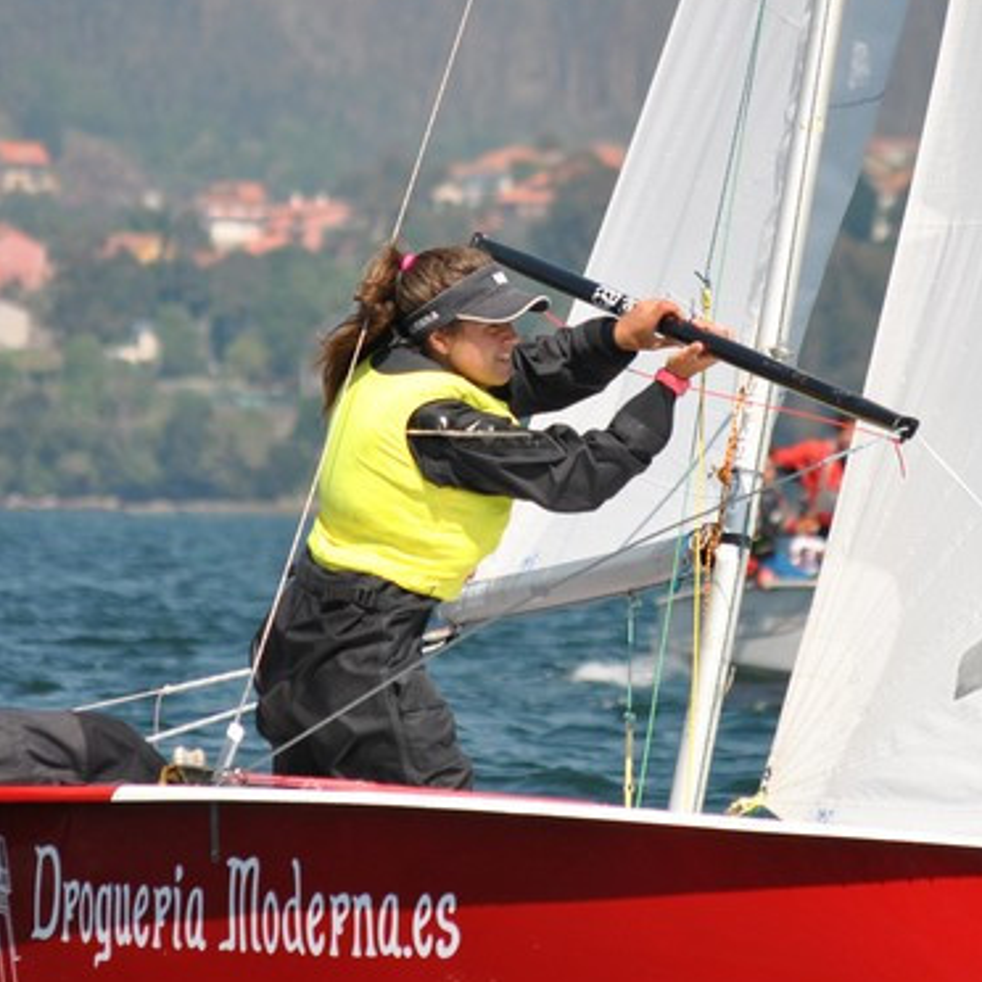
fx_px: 13320
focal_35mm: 415
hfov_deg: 4.2
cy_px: 248
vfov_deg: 4.2
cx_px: 589
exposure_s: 1/1000
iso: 200
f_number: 5
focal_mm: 135
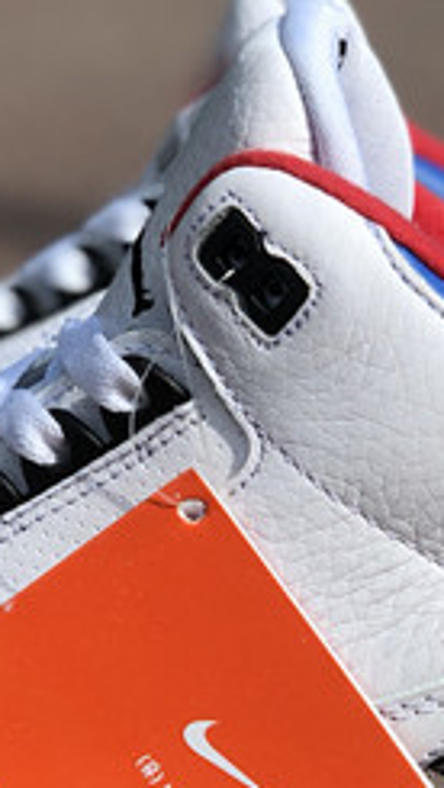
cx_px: 196
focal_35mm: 171
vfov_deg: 12.6
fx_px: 3575
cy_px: 558
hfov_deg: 7.1
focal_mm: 6
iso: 16
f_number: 2.4
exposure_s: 1/521
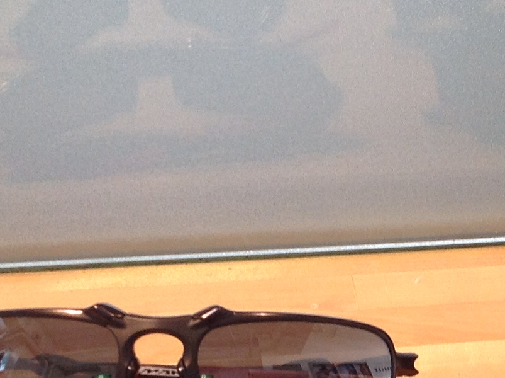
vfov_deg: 12.8
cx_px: 558
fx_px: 1646
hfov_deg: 16.9
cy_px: 410
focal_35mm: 113
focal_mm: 4.28
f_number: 2.4
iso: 64
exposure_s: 1/33
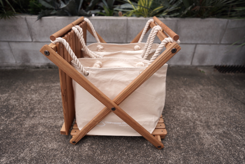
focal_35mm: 22
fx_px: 150
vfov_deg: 57.2
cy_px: 82
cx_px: 122
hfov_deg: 78.6
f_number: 2.8
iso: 100
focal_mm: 22
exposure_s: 1/1000
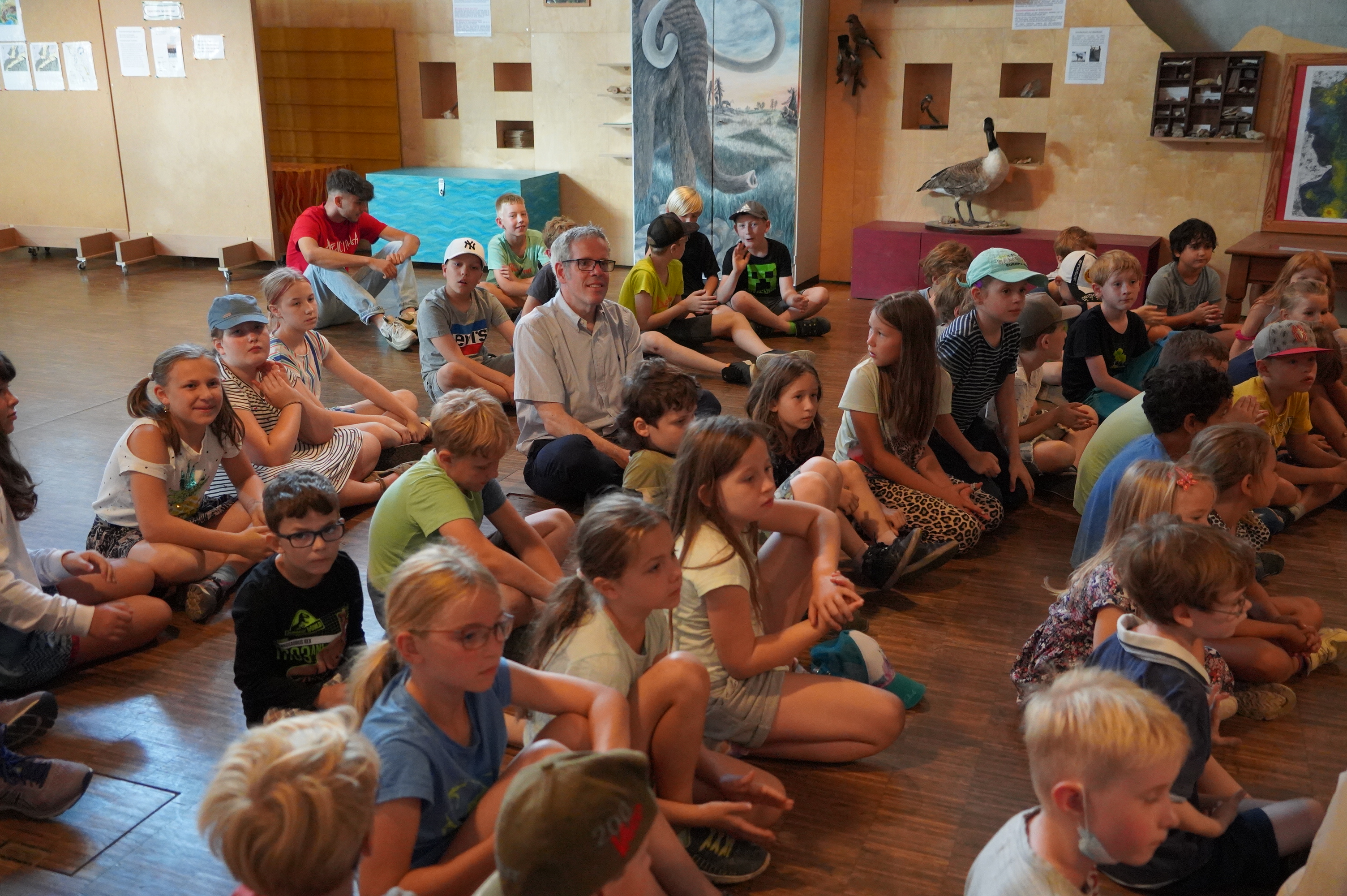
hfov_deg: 60.3
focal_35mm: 31
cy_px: 448
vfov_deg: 42.3
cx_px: 674
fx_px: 1159
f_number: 4
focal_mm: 31
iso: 10000
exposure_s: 1/160
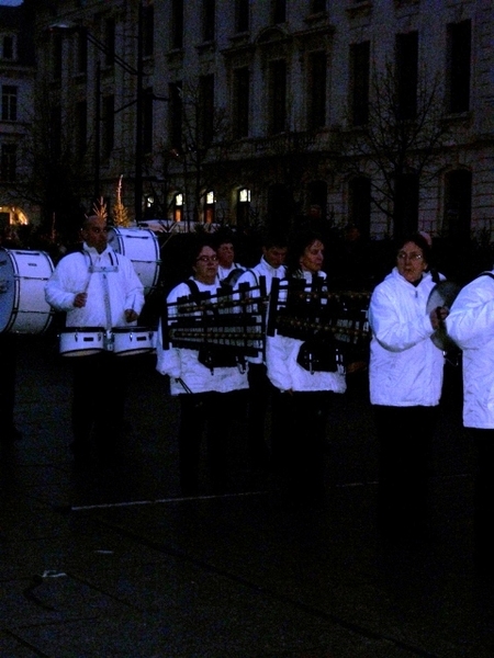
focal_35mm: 77
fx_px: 1465
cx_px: 247
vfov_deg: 25.3
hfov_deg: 19.1
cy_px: 329
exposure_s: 1/60
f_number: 4.6
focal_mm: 13.7
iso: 250
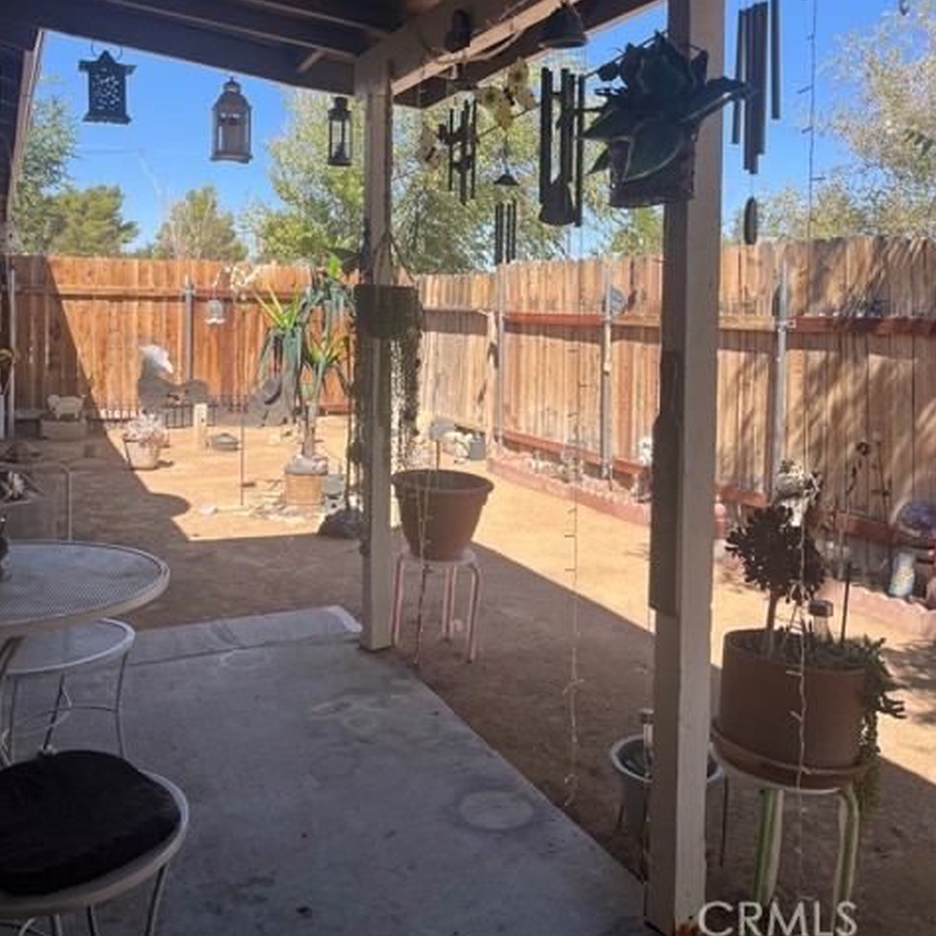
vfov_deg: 51.6
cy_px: 316
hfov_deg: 52.5
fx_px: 948
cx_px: 470
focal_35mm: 31
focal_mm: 5.1
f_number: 1.6
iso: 50
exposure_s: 1/1776
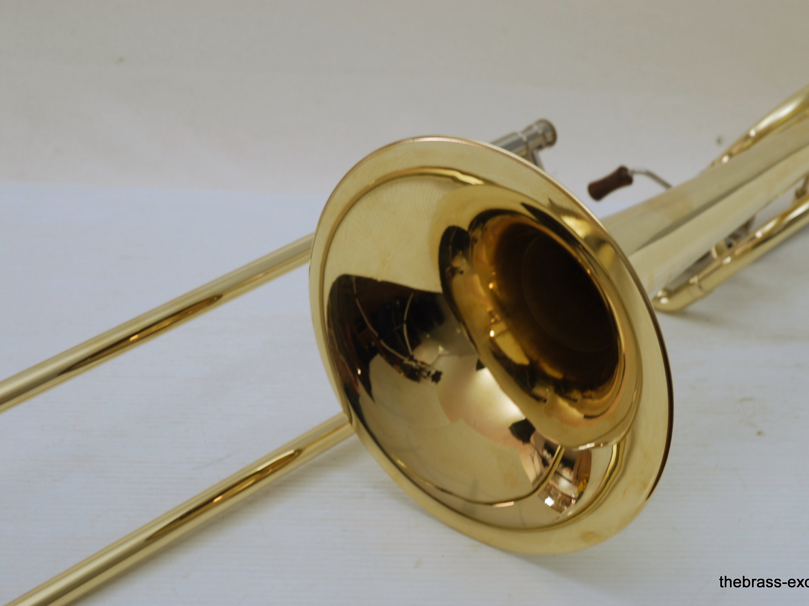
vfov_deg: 17.4
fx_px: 1986
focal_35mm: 85
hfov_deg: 23.0
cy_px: 302
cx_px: 455
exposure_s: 1/2.5
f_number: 8
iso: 100
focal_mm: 52
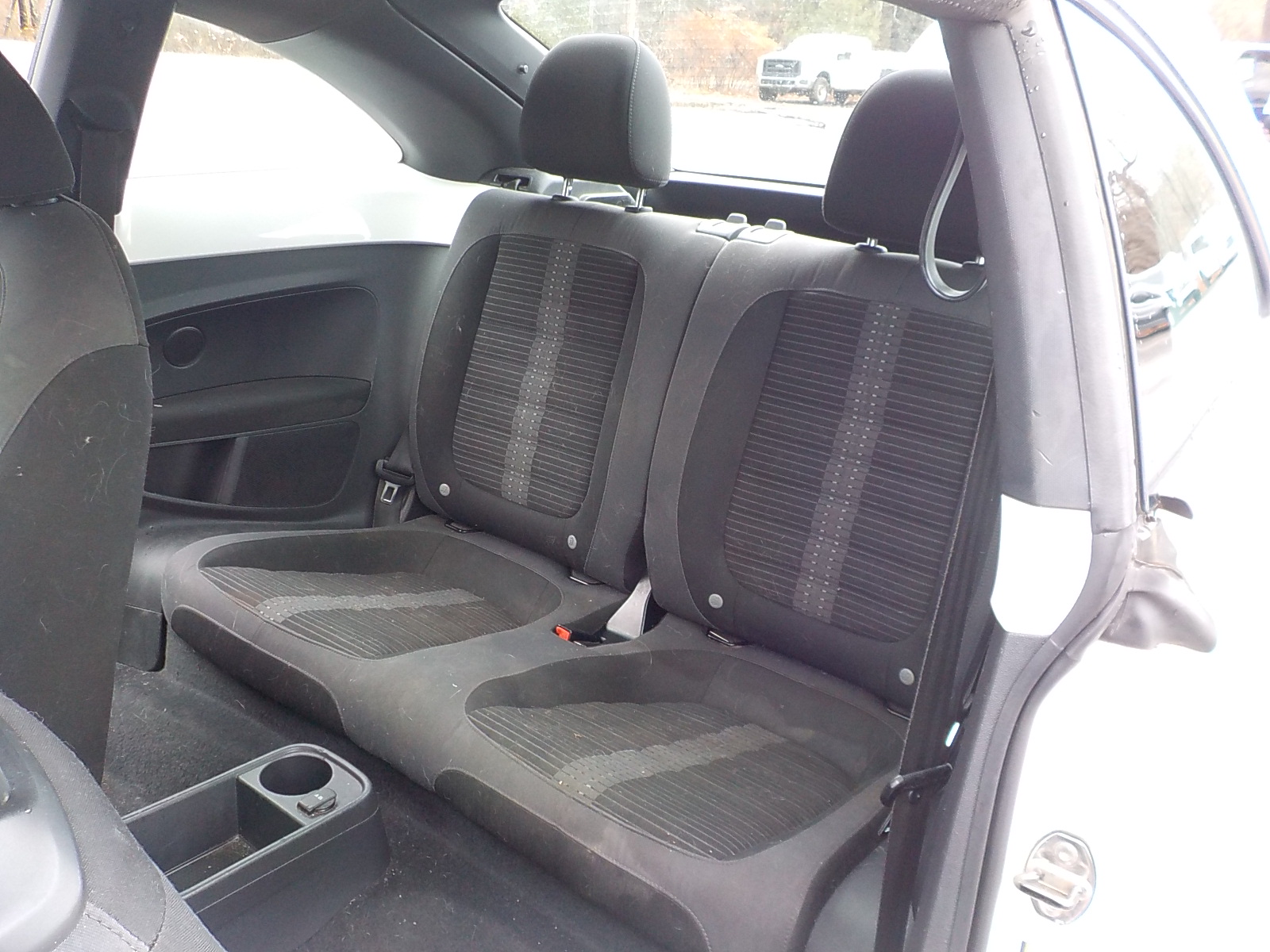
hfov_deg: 60.0
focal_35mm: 30
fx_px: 1101
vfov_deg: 46.8
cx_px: 635
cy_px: 476
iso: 200
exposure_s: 1/30
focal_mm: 4.1
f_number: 3.3
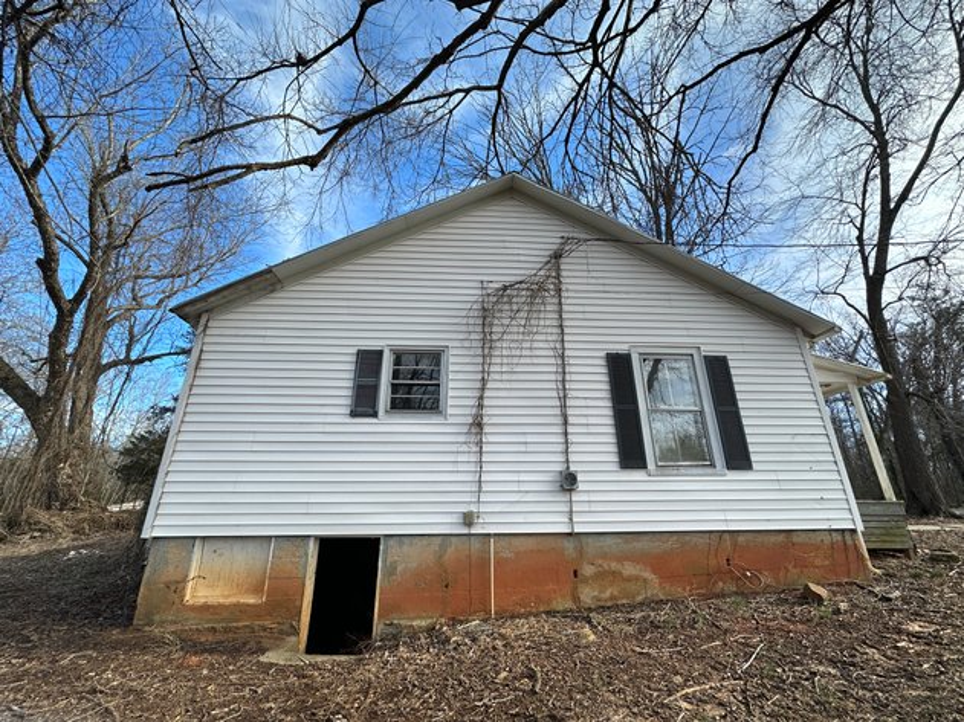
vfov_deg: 85.7
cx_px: 482
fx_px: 390
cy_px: 361
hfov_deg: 102.1
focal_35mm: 14
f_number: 2.2
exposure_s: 1/654
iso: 40
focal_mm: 2.22
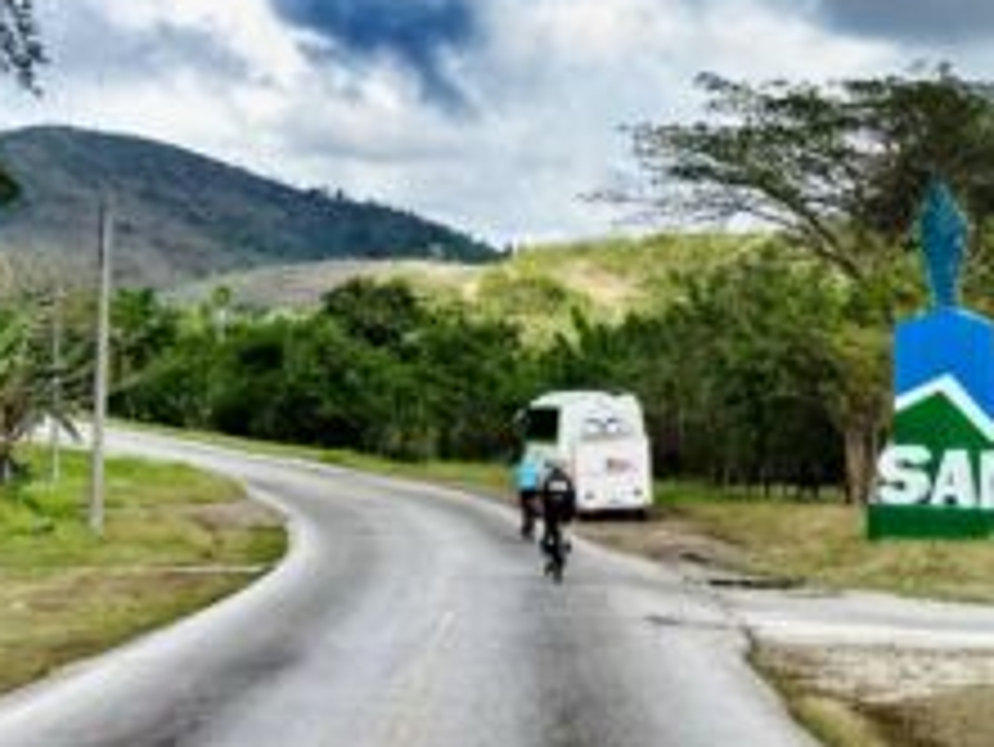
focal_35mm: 87
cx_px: 715
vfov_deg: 17.0
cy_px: 459
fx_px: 2500
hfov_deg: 22.3
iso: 64
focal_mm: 6.9
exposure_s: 1/4566
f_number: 1.8
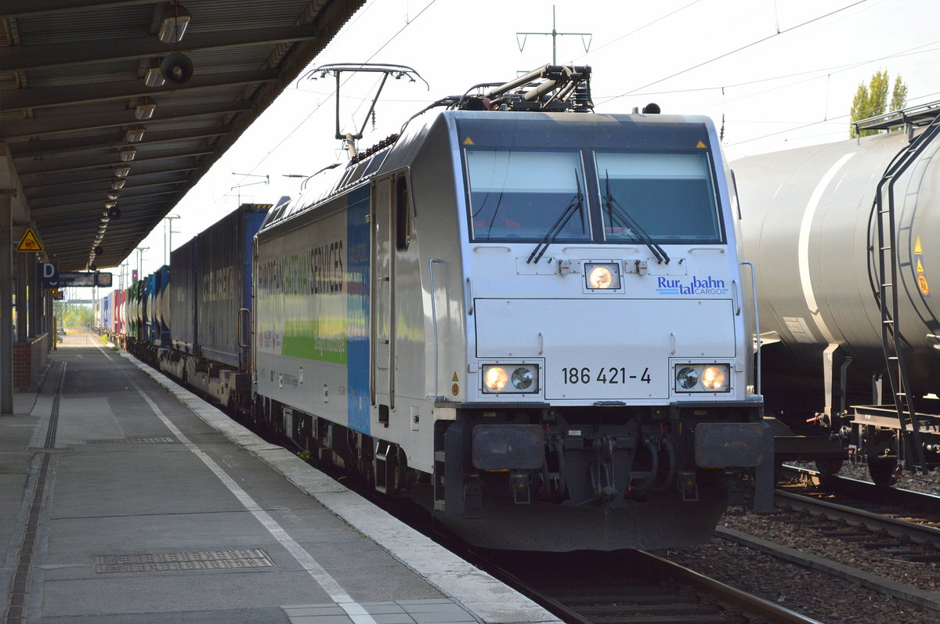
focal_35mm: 78
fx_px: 2034
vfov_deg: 17.4
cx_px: 470
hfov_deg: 26.0
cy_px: 312
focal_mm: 52
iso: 400
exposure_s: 1/640
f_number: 5.6
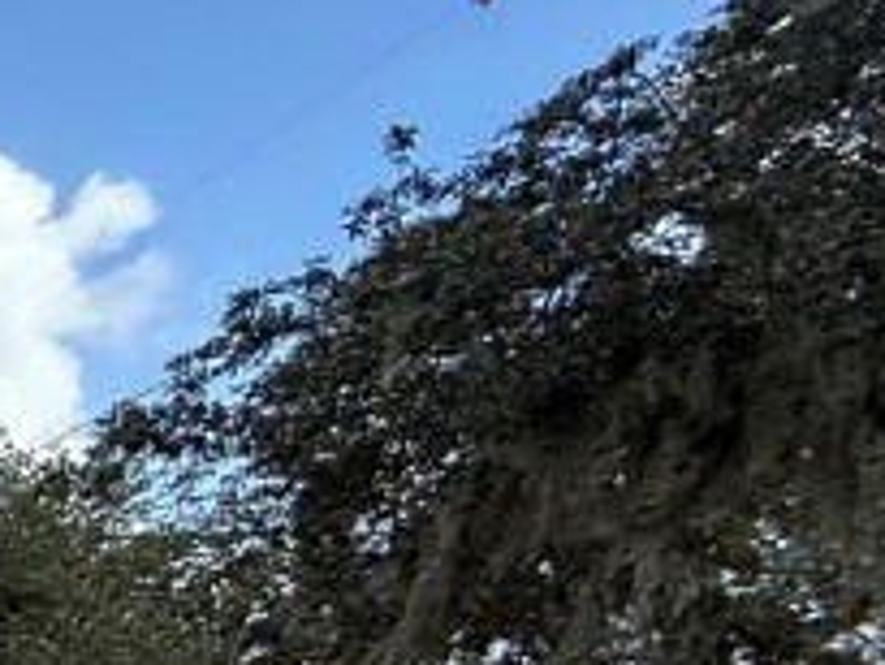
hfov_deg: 16.0
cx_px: -1148
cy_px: 928
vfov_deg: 19.0
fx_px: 1791
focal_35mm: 70
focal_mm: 2.22
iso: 64
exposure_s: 1/1339
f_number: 2.2
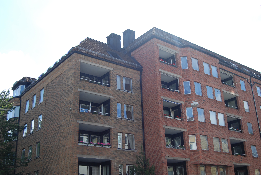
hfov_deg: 46.3
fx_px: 305
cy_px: 88
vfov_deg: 32.0
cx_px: 130
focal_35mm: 42
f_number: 8
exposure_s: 1/250
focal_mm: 28
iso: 160
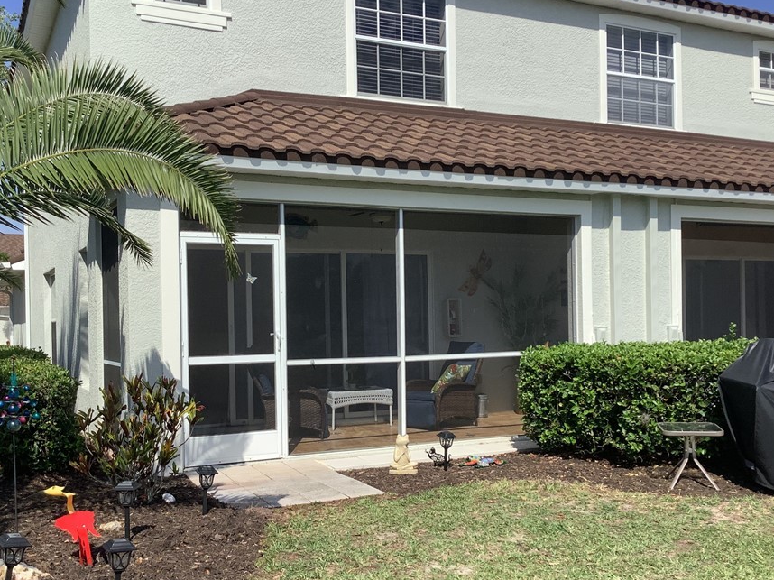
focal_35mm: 37
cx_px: 368
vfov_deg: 38.6
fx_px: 827
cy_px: 321
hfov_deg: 50.1
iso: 25
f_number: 2.4
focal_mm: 3.3
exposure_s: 1/1664
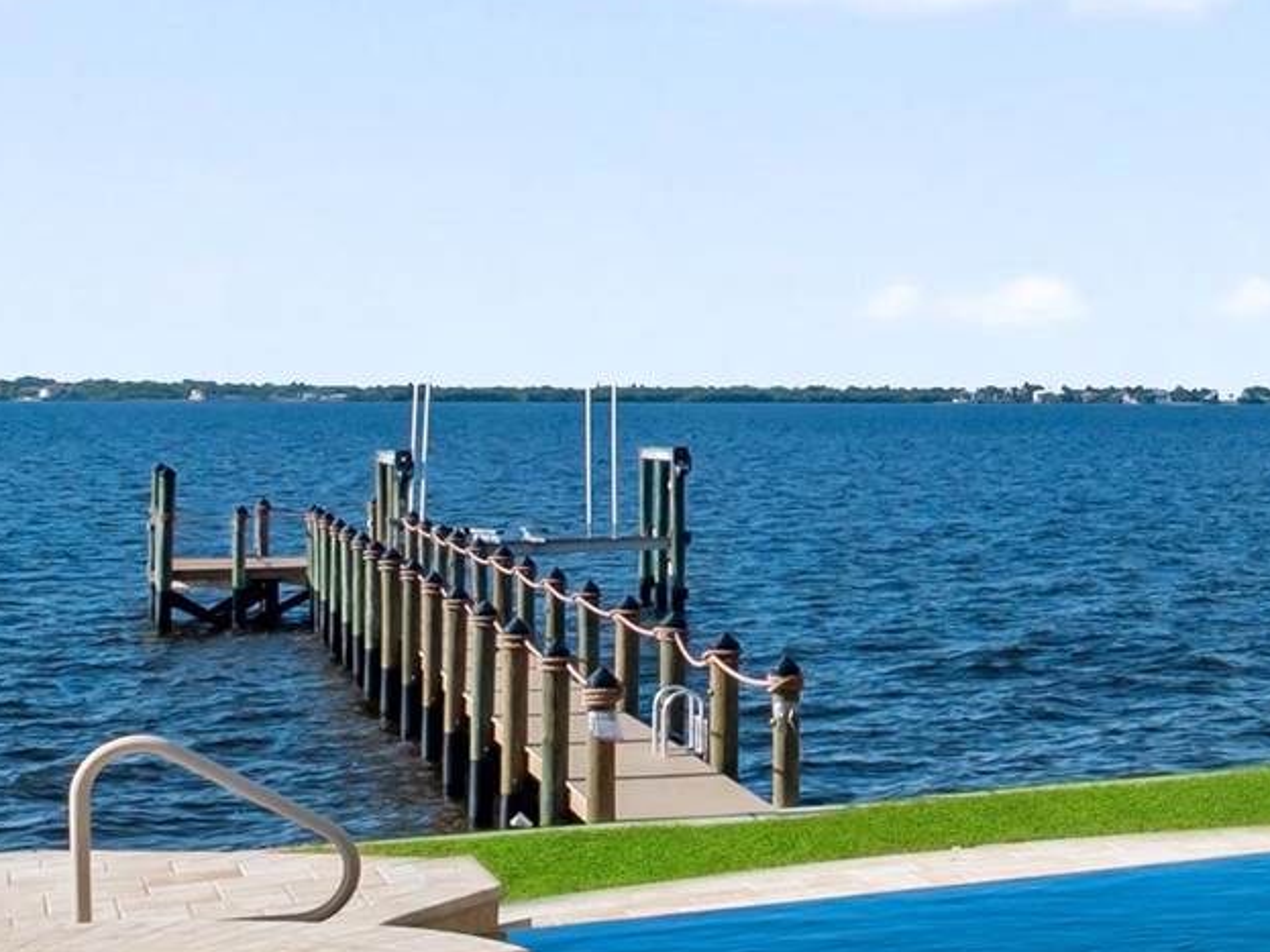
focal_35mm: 69
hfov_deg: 22.2
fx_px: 2531
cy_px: 436
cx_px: 2010
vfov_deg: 21.3
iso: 200
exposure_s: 1/400
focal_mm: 7
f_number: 7.1
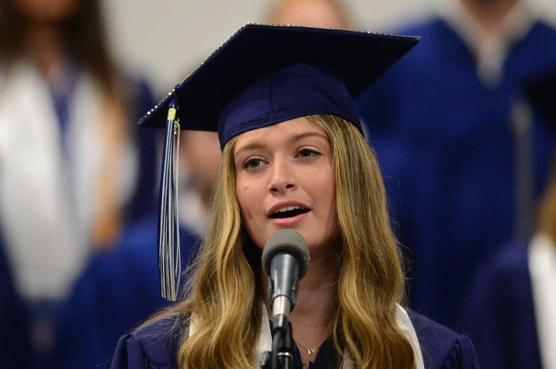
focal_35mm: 456
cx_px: 241
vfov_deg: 3.0
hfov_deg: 4.5
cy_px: 140
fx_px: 7035
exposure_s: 1/250
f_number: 3.2
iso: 5000
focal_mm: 300
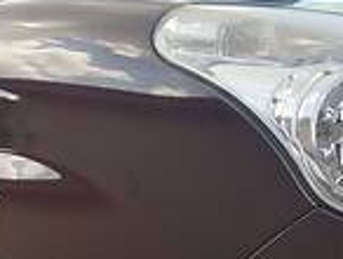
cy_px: 424
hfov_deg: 13.8
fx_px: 1409
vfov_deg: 10.0
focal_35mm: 142
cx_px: 49
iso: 50
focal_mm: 3.6
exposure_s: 1/351
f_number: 1.8
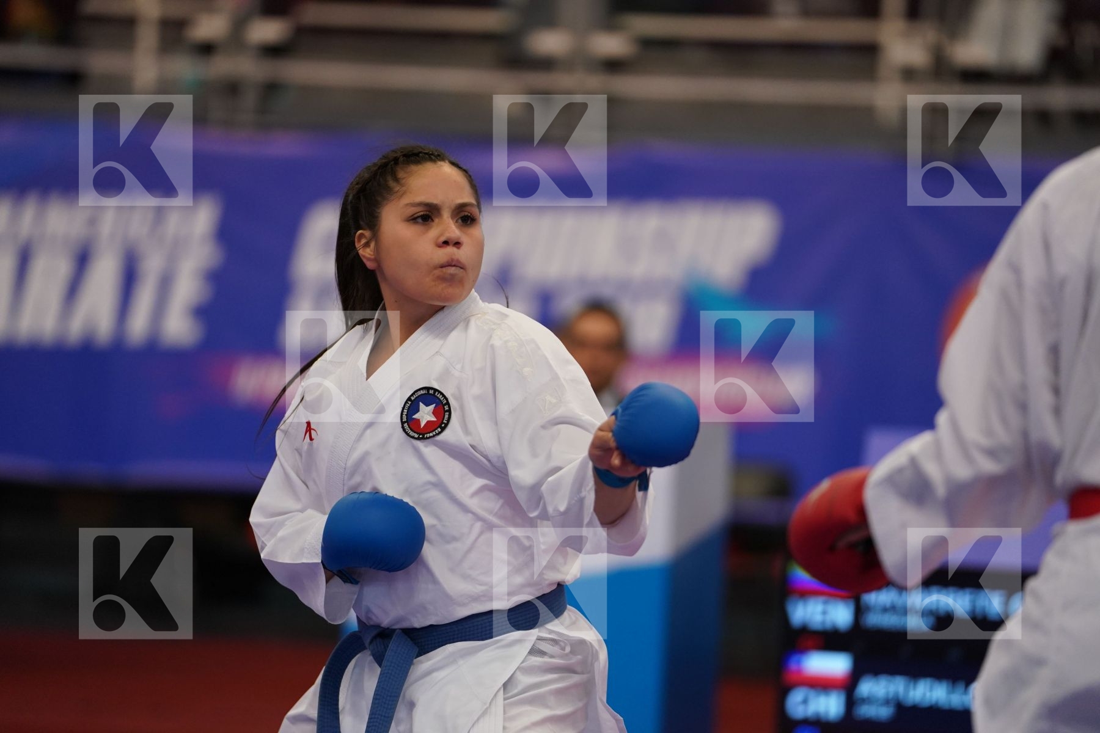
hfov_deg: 11.4
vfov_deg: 7.6
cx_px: 550
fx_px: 5530
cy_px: 366
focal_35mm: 181
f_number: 2.8
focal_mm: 181
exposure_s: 1/1000
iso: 2000
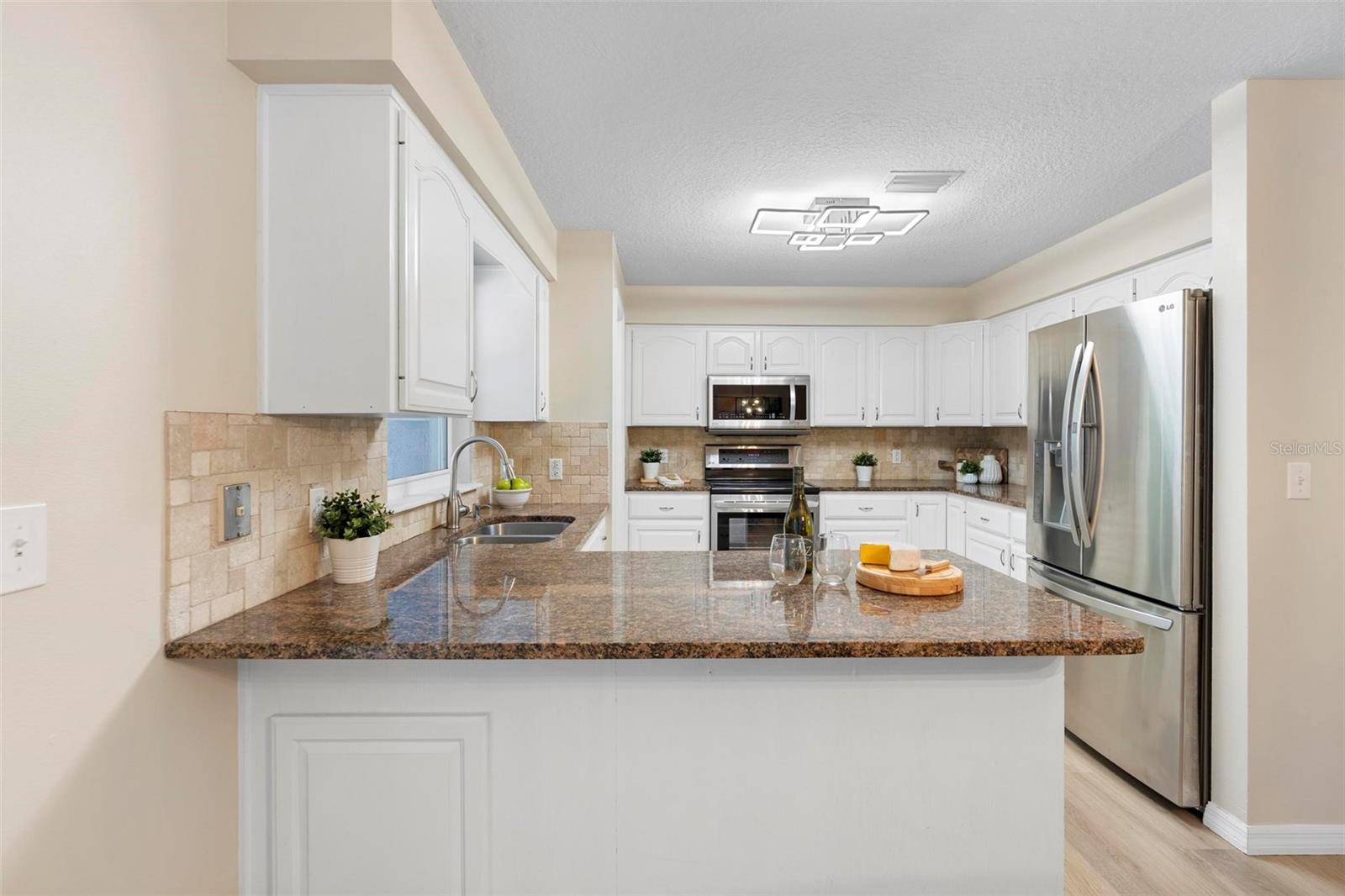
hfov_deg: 96.7
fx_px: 598
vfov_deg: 73.7
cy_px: 448
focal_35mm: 16
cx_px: 672
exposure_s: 1/5
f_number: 8
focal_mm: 16
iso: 800
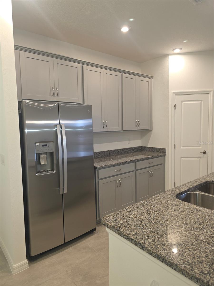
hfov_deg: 58.9
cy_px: 143
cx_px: 107
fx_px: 190
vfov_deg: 73.9
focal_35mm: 23
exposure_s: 1/60
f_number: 1.7
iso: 80
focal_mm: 6.3
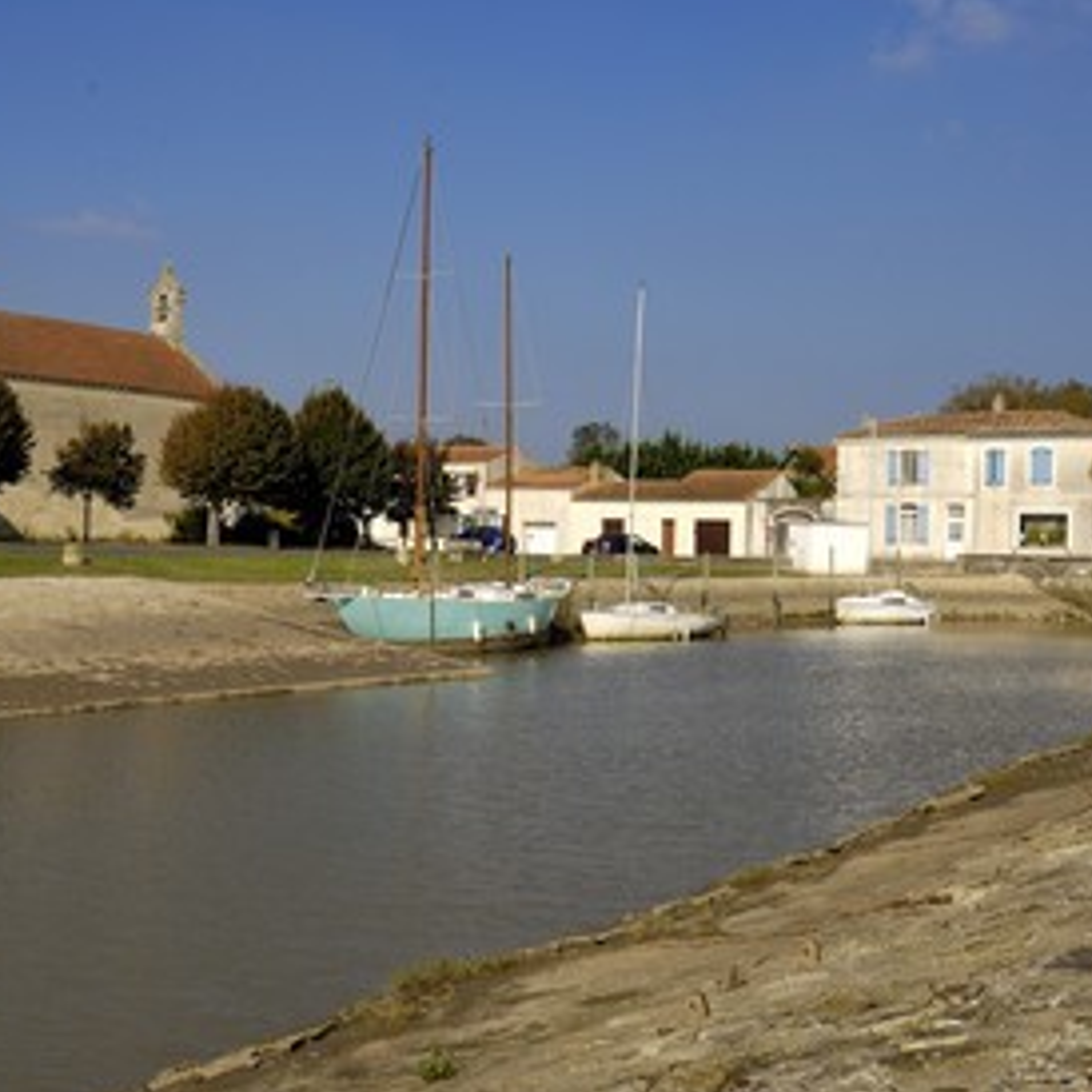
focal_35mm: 47
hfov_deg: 36.0
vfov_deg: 36.1
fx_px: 1677
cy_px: 550
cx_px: 464
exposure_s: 1/160
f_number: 13
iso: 100
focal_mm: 24
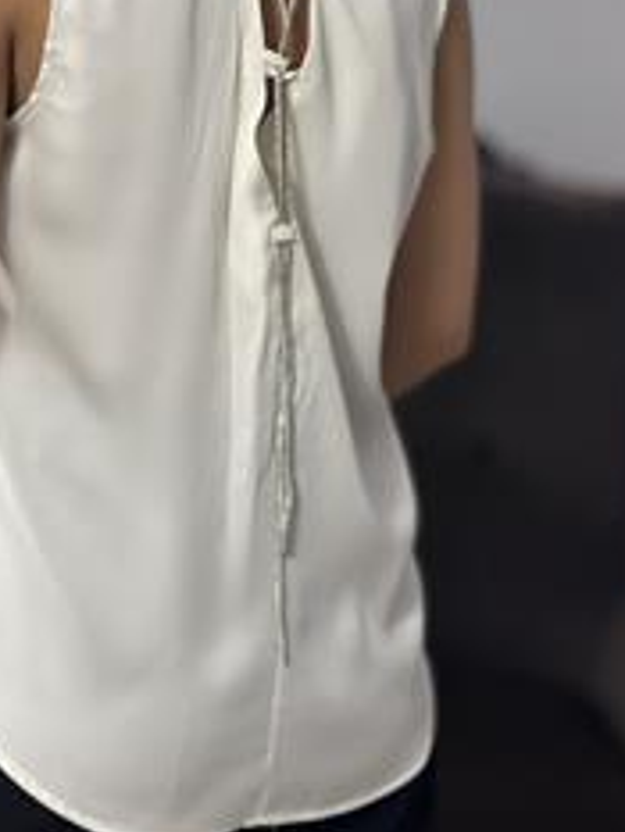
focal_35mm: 85
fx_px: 2044
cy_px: 291
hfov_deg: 17.3
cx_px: 193
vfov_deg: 22.9
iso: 80
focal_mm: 6.86
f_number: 1.78
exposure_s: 1/100
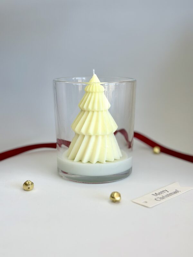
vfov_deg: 39.7
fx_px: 357
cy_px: 128
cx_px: 96
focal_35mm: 48
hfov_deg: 30.3
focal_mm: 6.86
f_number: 1.78
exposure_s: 1/414
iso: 80
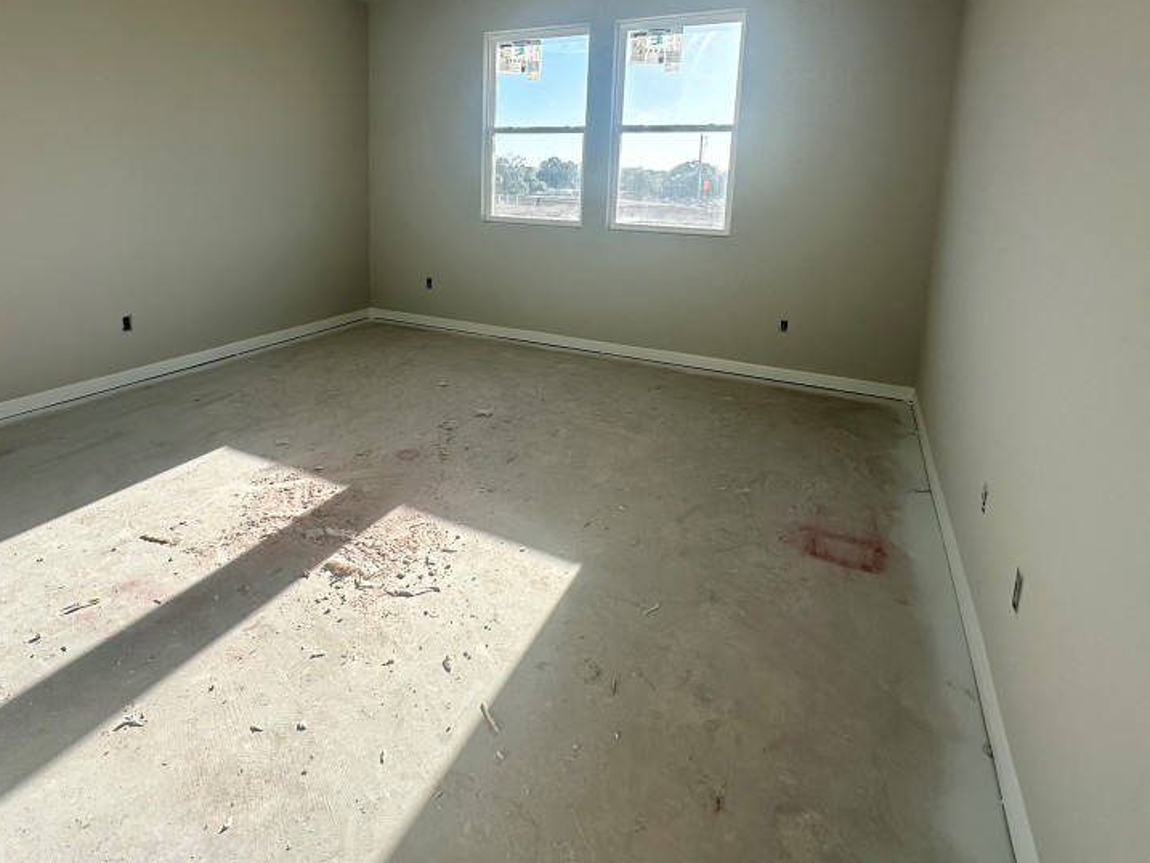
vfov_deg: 63.9
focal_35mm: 20
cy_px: 273
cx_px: 494
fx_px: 665
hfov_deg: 81.3
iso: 40
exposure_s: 1/437
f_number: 2.2
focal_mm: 2.22
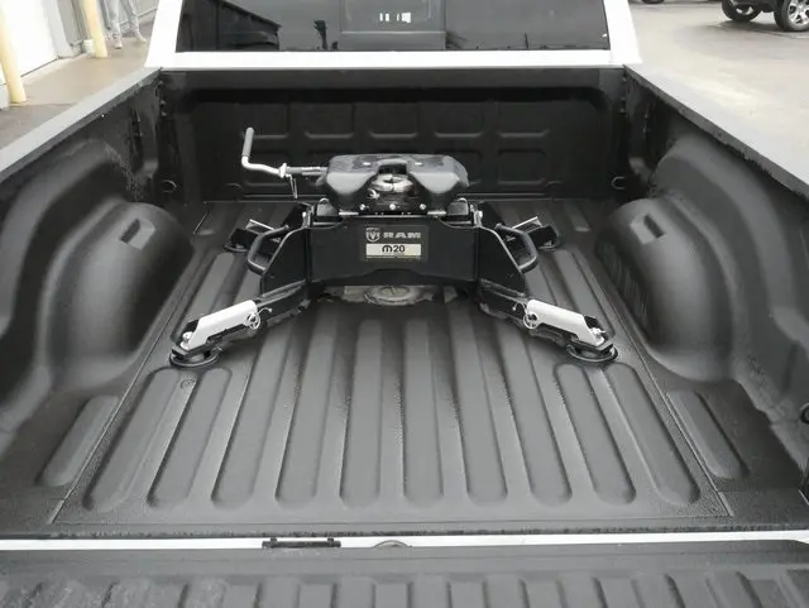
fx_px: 889
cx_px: 404
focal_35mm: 38
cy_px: 304
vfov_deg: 37.8
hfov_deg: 48.9
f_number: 10
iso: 3200
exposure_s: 1/50
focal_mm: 19
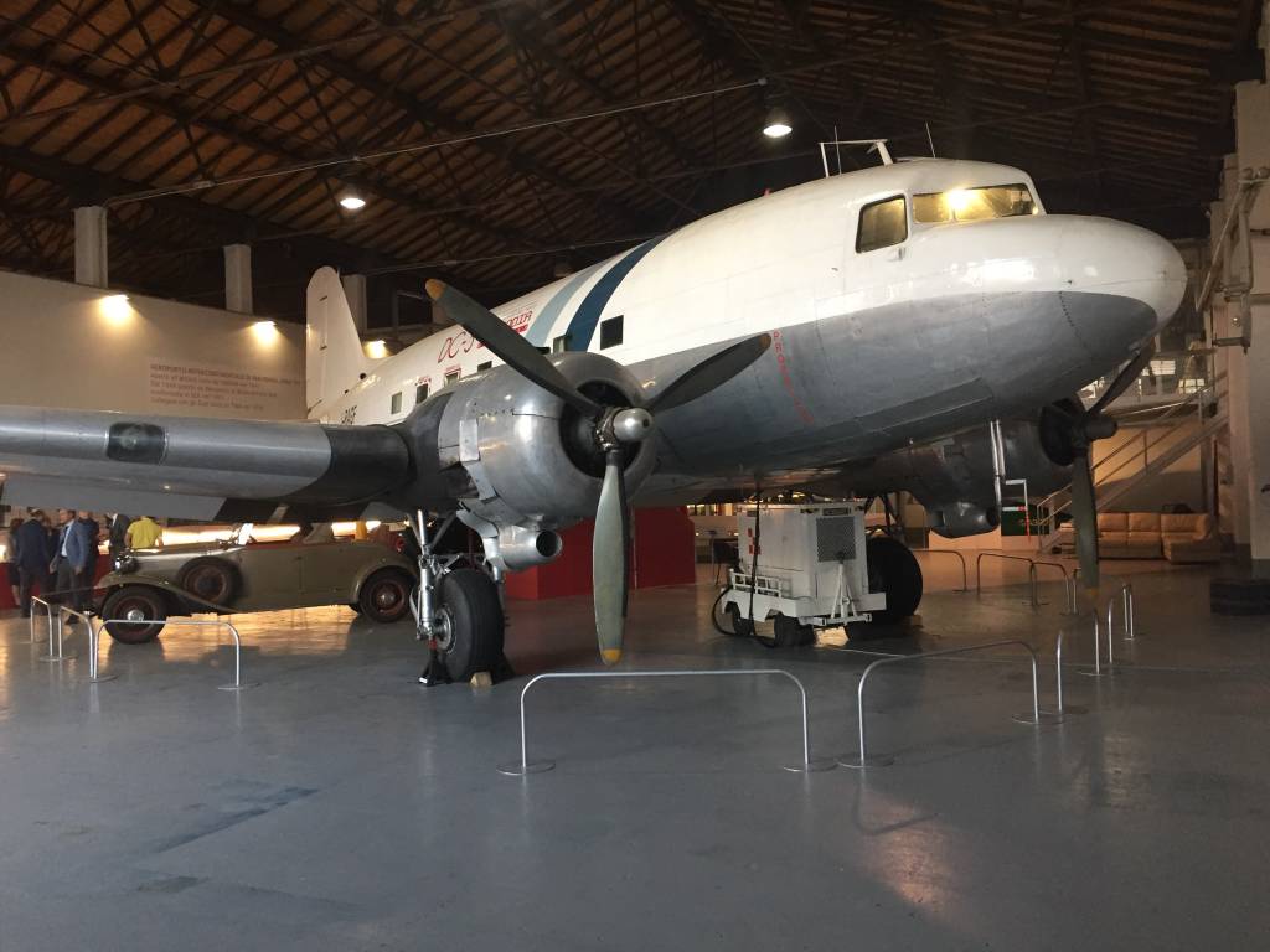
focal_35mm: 29
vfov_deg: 48.2
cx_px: 635
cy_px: 476
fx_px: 1064
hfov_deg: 61.7
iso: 160
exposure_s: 1/33
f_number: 2.2
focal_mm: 4.15
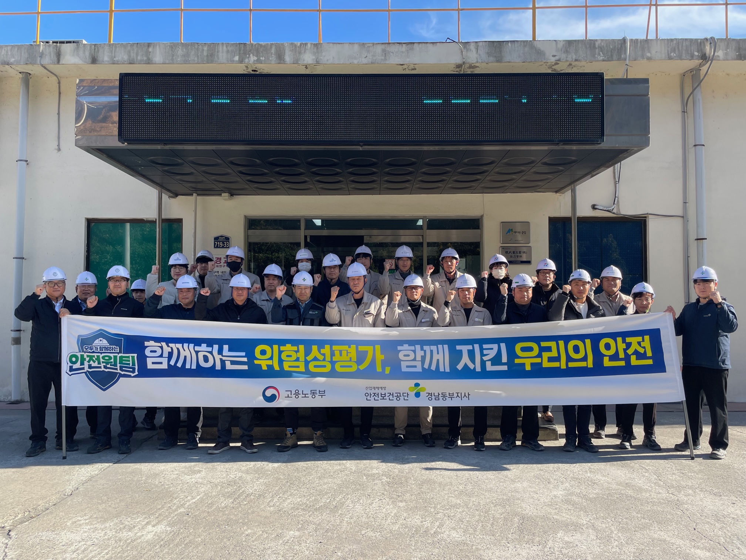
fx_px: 560
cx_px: 373
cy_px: 280
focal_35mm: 26
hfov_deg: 67.3
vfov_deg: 53.1
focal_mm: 4.2
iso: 32
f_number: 1.6
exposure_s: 1/1103
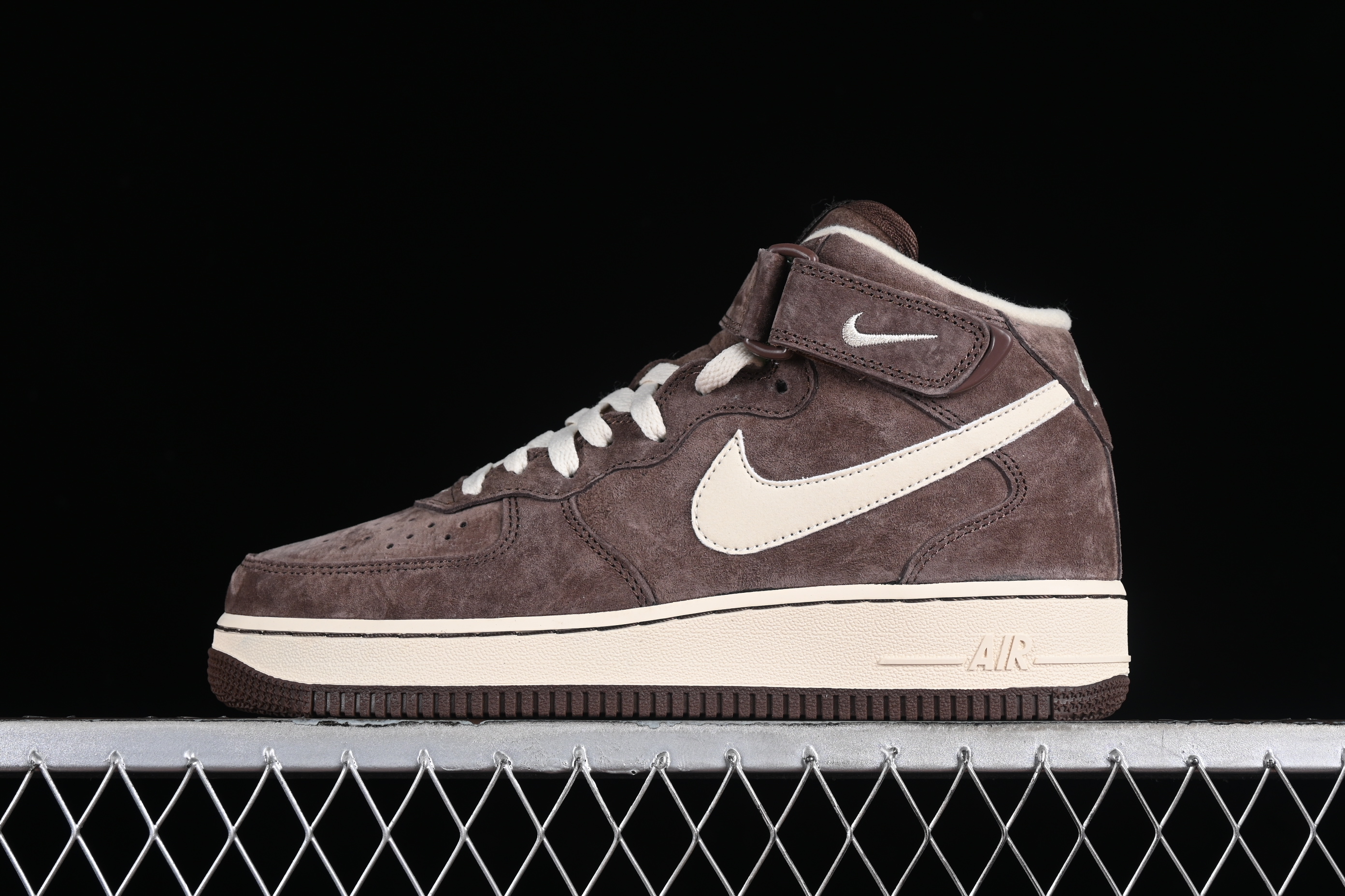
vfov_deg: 18.2
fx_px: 2802
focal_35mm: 75
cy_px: 448
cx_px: 672
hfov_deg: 27.0
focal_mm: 50
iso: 160
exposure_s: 1/60
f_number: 7.1
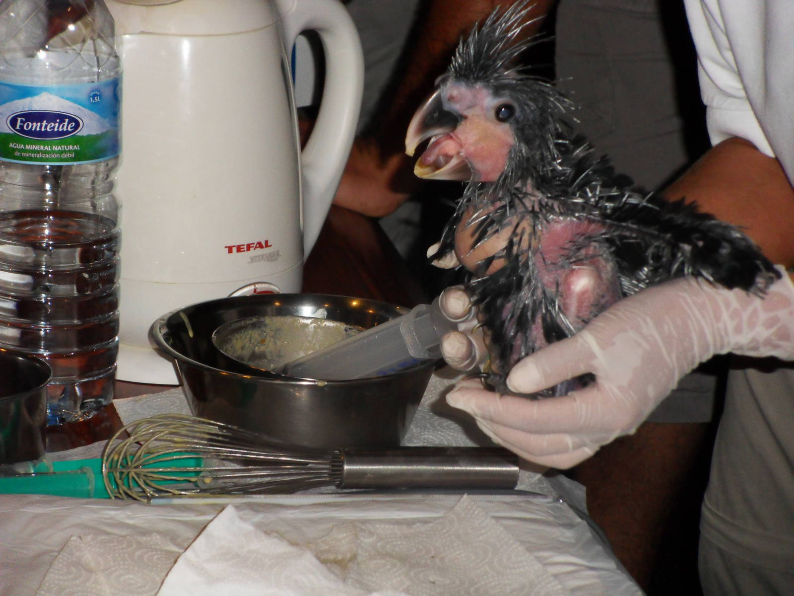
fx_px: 4587
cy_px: 298
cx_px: 397
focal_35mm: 200
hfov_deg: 9.9
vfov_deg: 7.4
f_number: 5.8
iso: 320
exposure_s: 1/60
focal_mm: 35
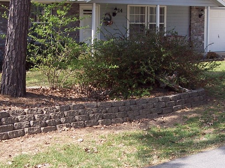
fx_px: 513
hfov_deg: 24.7
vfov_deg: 18.6
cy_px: 78
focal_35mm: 79
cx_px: 99
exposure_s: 1/500
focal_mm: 8
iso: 100
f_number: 3.4
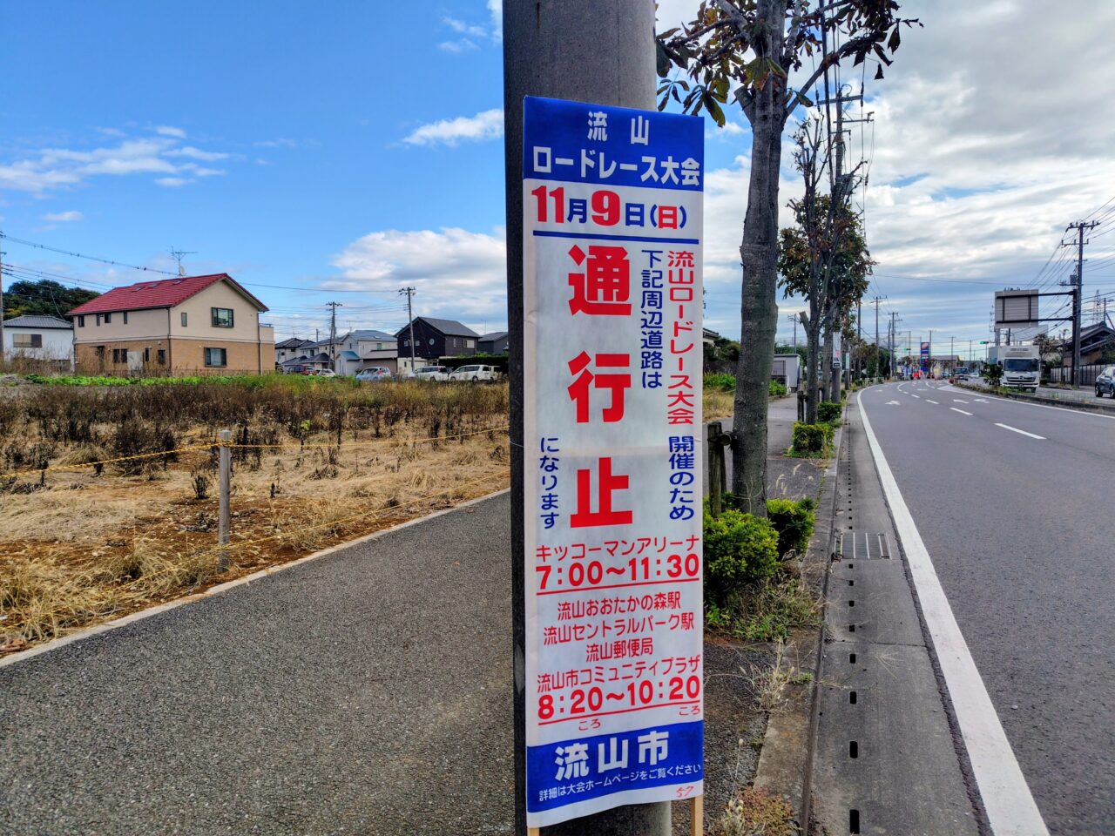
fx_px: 741
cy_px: 418
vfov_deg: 58.9
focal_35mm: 23
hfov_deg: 73.9
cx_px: 558
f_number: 1.9
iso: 50
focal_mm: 5.6
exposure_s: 1/2473
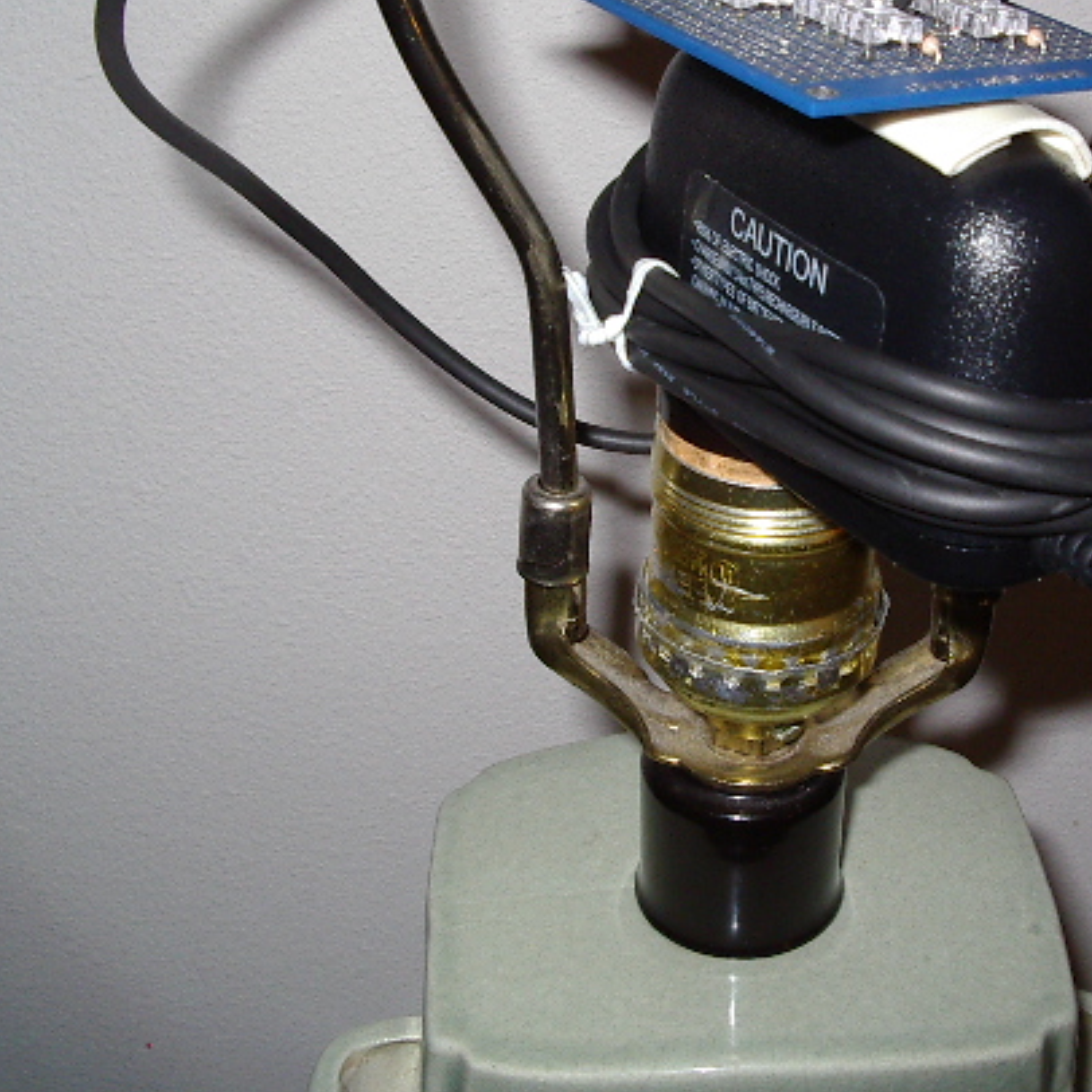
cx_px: 734
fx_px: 1892
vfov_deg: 32.1
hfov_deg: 31.9
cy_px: 452
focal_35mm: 53
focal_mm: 5.8
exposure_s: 1/60
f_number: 4.8
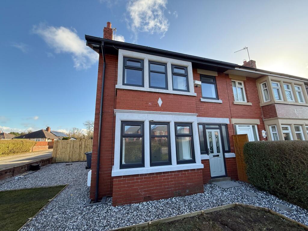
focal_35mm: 14
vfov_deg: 85.7
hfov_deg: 102.1
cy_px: 116
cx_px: 154
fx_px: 125
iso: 64
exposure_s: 1/393
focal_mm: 2.22
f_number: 2.2
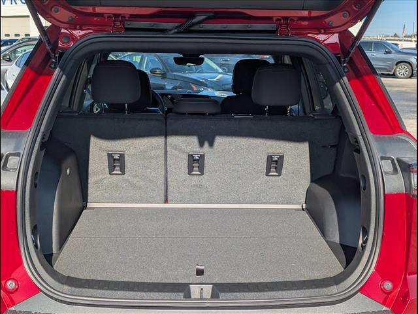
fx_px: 592
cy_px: 157
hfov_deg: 38.9
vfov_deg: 29.7
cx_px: 209
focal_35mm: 49
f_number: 1.68
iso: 20
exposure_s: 1/1429
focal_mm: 6.9
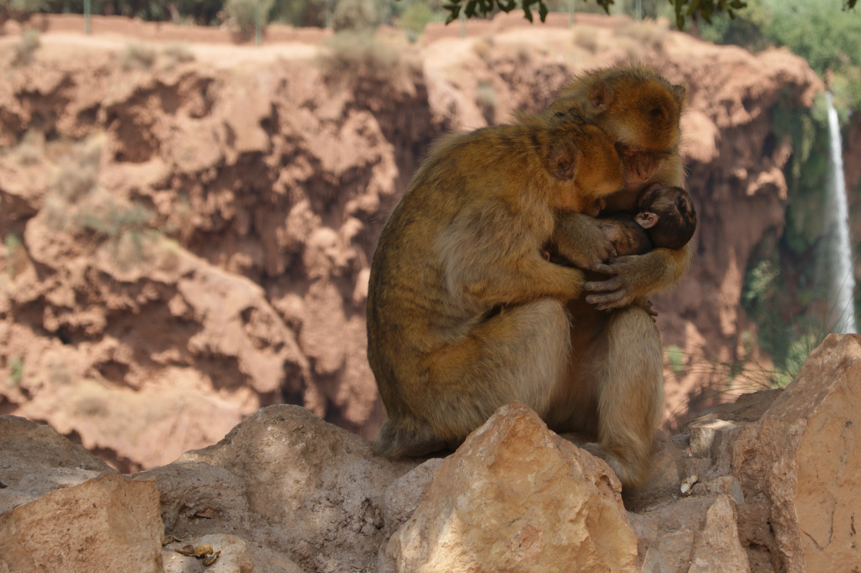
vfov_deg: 11.6
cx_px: 486
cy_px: 255
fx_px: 2813
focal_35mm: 118
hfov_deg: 17.4
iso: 100
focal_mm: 55
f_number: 5.6
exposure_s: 1/250
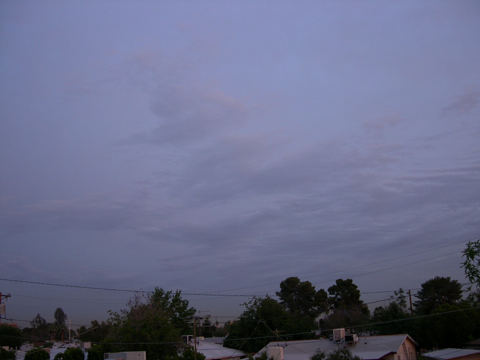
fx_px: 527
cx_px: 240
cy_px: 180
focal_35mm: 38
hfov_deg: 49.0
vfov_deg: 37.7
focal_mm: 8
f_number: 2.8
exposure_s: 1/6.8
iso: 100
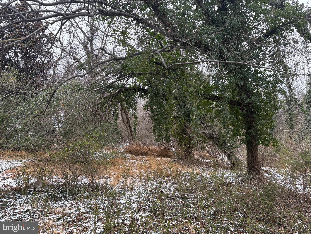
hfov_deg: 67.3
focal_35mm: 26
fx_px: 234
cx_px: 156
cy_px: 117
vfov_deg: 53.1
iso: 64
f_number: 1.6
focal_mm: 5.96
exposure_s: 1/311
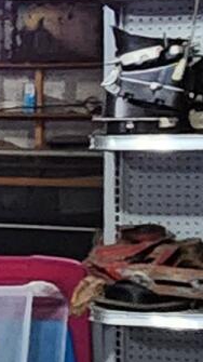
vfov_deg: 16.9
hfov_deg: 9.0
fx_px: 1217
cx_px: -207
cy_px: 199
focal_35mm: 127
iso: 640
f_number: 2.2
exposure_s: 1/24
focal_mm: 2.2
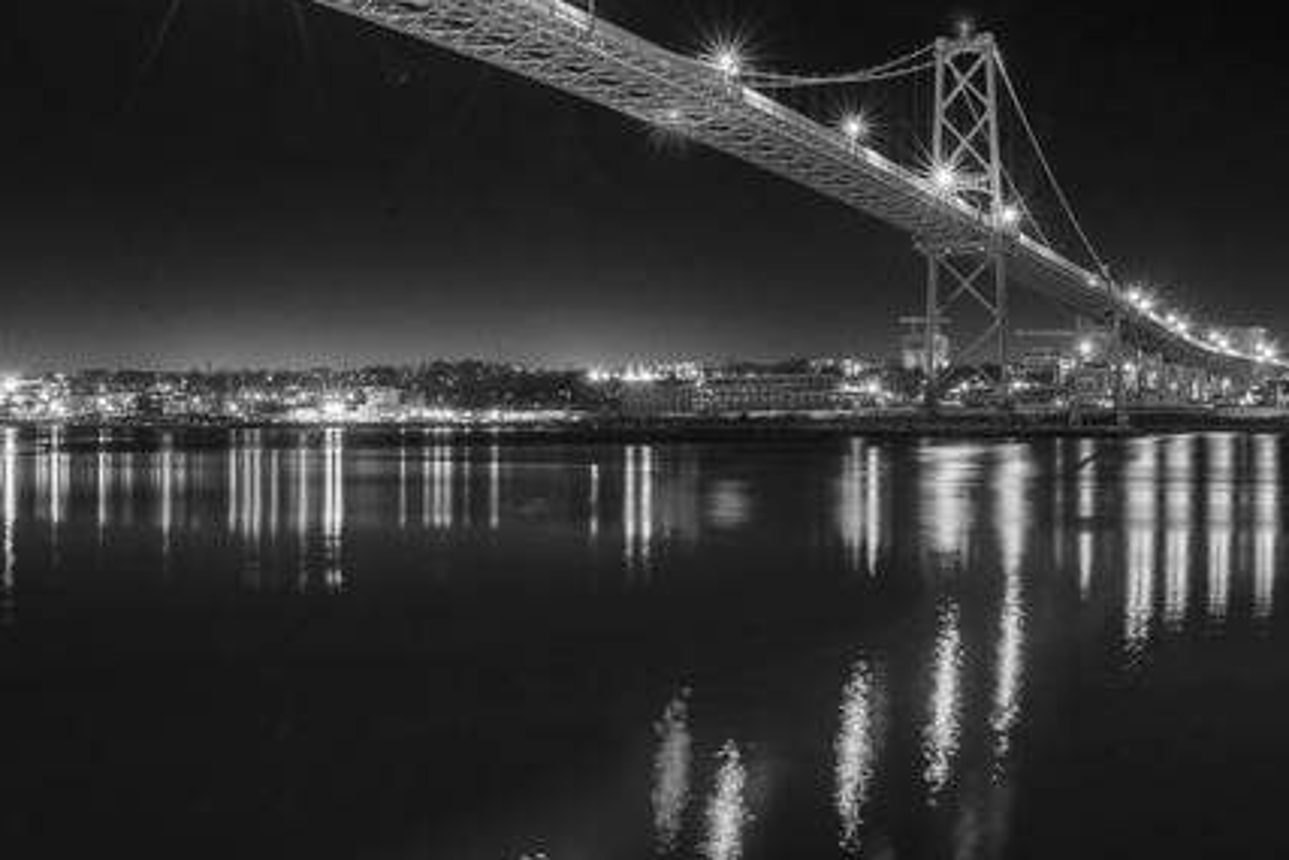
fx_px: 1612
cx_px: 598
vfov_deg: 29.9
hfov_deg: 43.6
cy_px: 386
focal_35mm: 45
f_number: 16
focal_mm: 24
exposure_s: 38
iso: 200
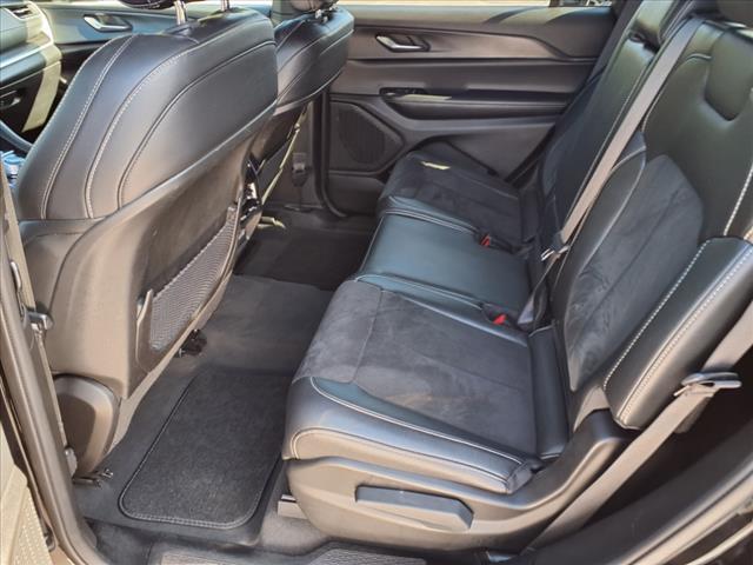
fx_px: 587
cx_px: 376
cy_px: 282
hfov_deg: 65.3
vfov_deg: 51.4
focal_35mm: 27
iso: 50
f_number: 1.9
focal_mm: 3.58
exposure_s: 1/40
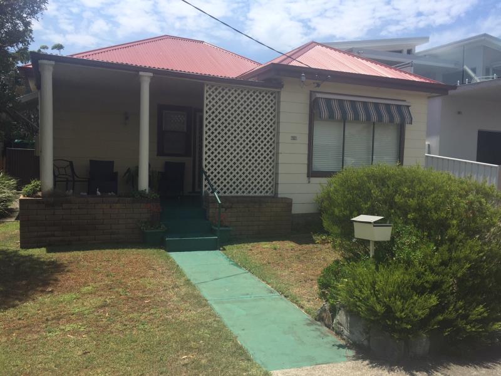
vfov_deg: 48.2
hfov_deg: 61.7
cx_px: 250
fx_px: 420
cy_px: 188
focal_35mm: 29
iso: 32
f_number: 2.2
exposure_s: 1/2326
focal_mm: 4.15
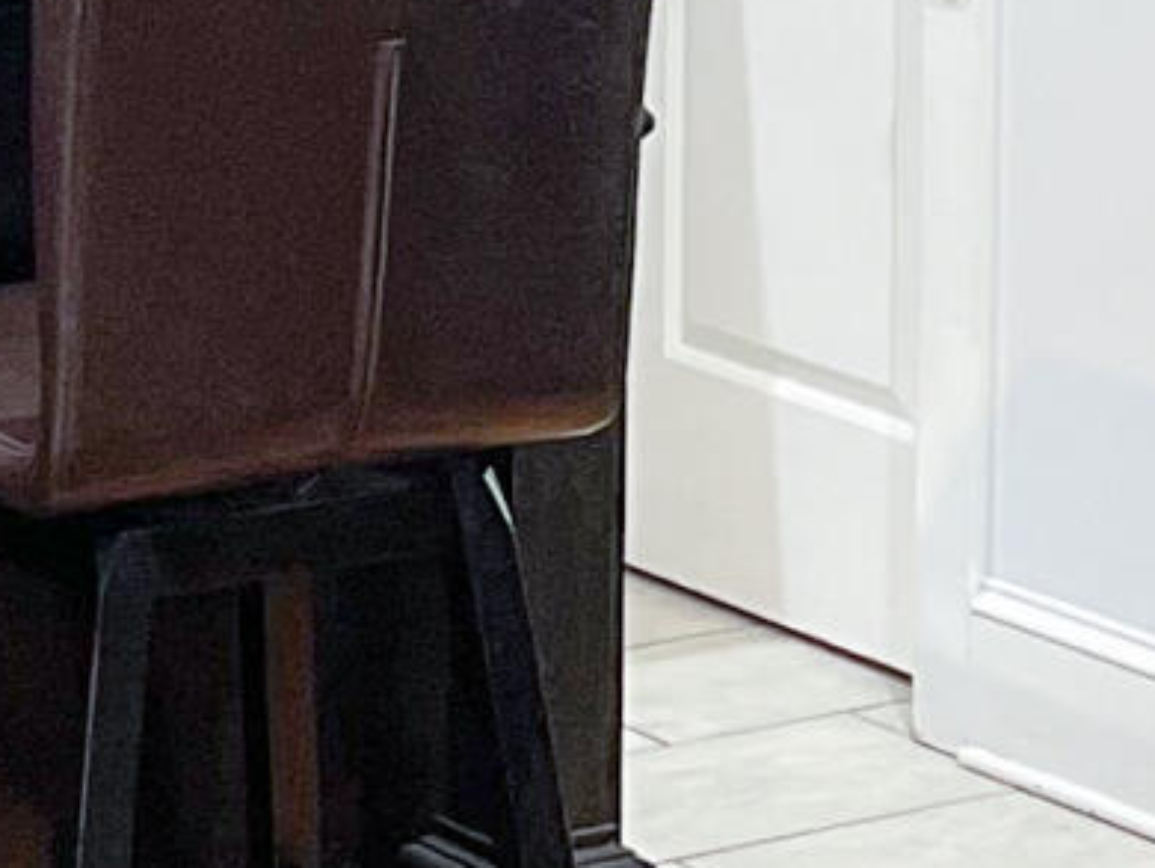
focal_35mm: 200
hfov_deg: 9.8
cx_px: 1063
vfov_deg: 7.3
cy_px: -551
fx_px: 6677
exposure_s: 1/60
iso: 320
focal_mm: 5.1
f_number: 1.6
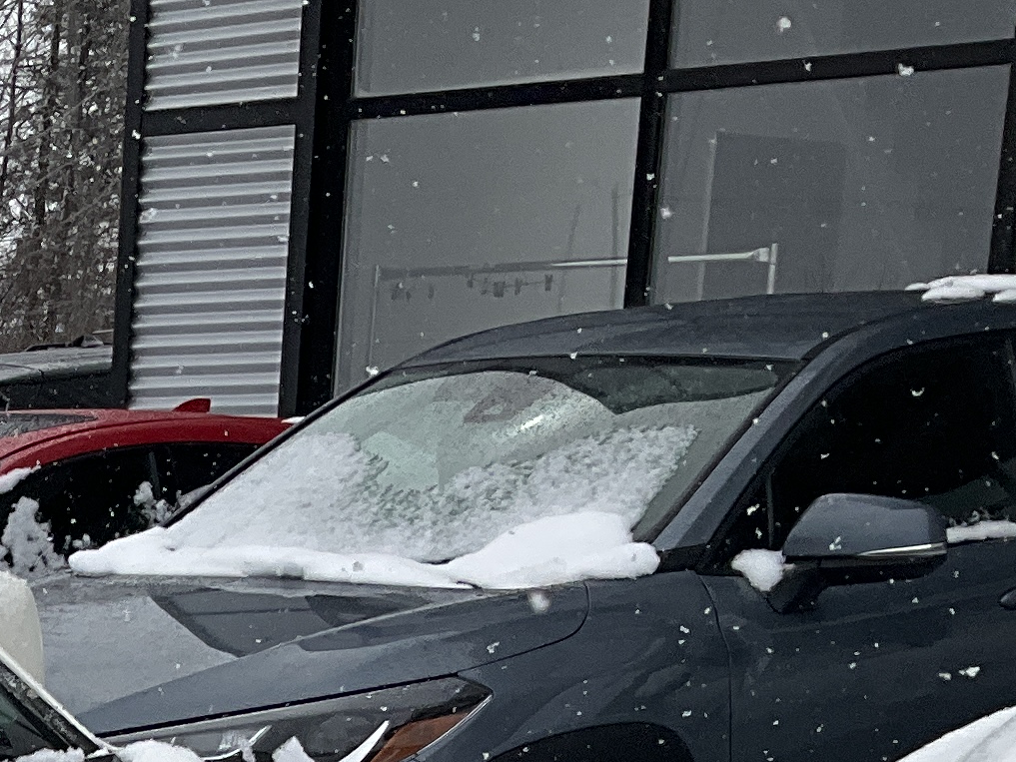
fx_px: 3376
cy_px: 1442
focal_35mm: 115
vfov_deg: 11.7
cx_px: -535
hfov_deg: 15.7
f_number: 1.8
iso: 25
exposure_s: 1/4065
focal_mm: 3
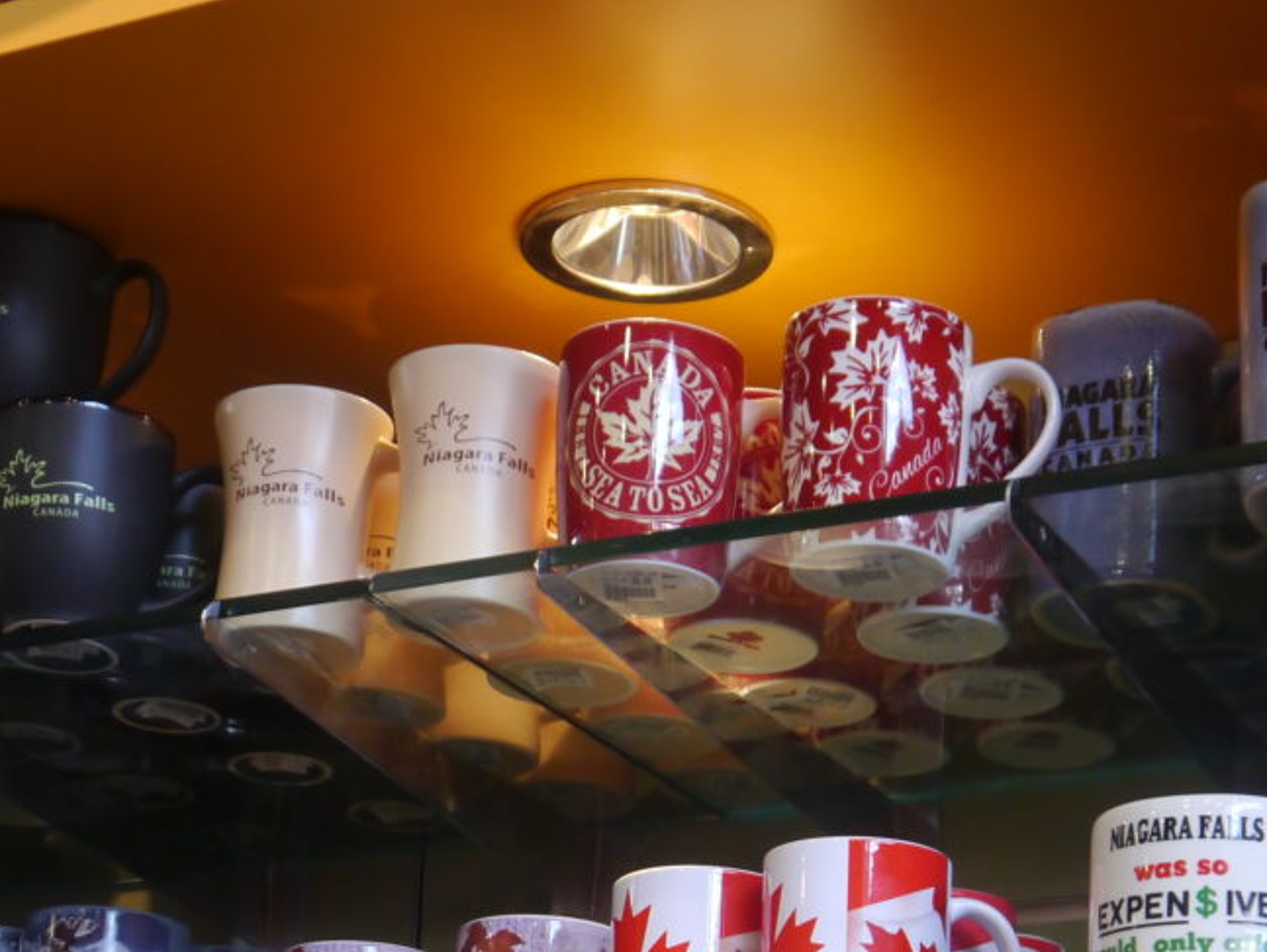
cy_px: 1016
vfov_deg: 16.2
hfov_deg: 22.0
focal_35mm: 89
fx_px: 3259
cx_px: 742
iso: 500
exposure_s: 1/60
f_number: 4
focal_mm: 18
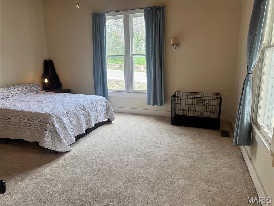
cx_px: 137
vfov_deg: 56.8
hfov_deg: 71.6
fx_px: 190
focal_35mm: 24
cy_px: 103
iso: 80
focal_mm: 6.76
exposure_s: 1/120
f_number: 1.78
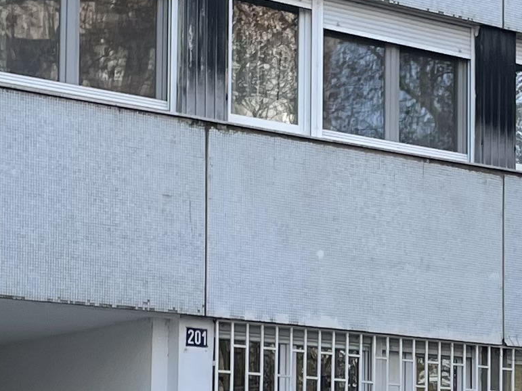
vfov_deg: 10.8
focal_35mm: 136
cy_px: 369
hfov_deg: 14.4
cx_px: 440
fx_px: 2051
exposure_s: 1/396
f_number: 1.6
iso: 32
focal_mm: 4.2
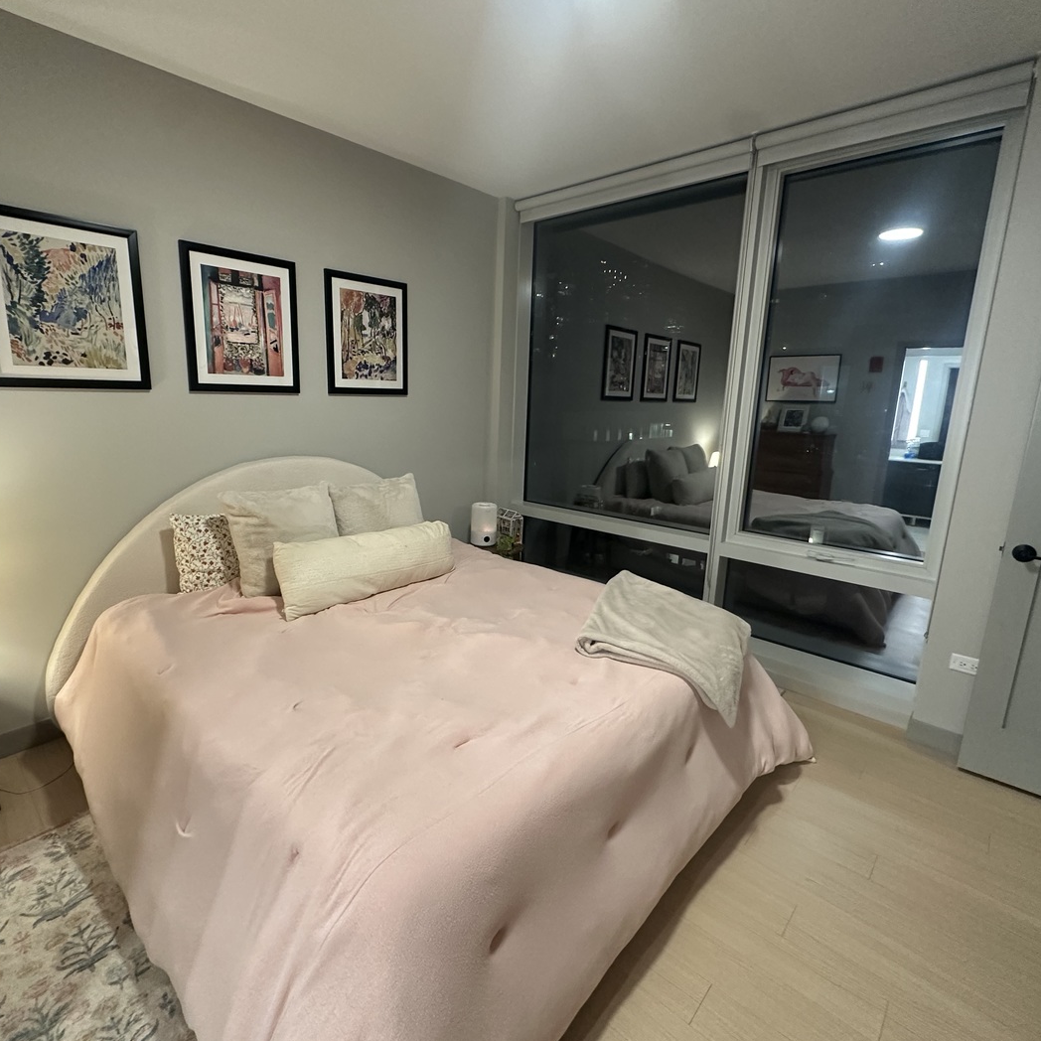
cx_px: 478
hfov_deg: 83.8
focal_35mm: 17
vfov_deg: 84.0
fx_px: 578
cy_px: 511
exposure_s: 1/60
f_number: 2.2
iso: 400
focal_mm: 2.22
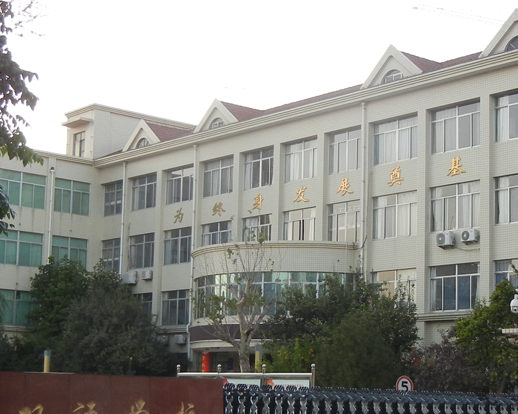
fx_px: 1165
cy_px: 259
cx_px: 260
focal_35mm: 76
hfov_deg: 25.1
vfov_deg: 20.1
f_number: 3.5
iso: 160
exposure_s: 1/31.7
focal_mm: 5.4
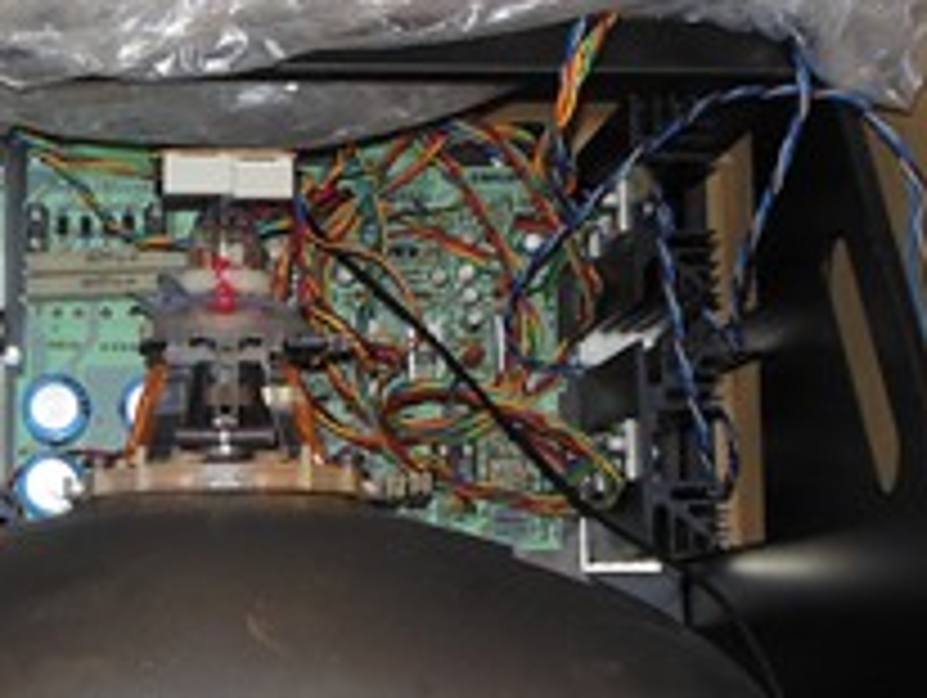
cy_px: 374
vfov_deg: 23.3
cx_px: 207
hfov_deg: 30.1
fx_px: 1689
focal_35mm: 63
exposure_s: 1/25
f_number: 3.3
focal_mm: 5.2
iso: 200
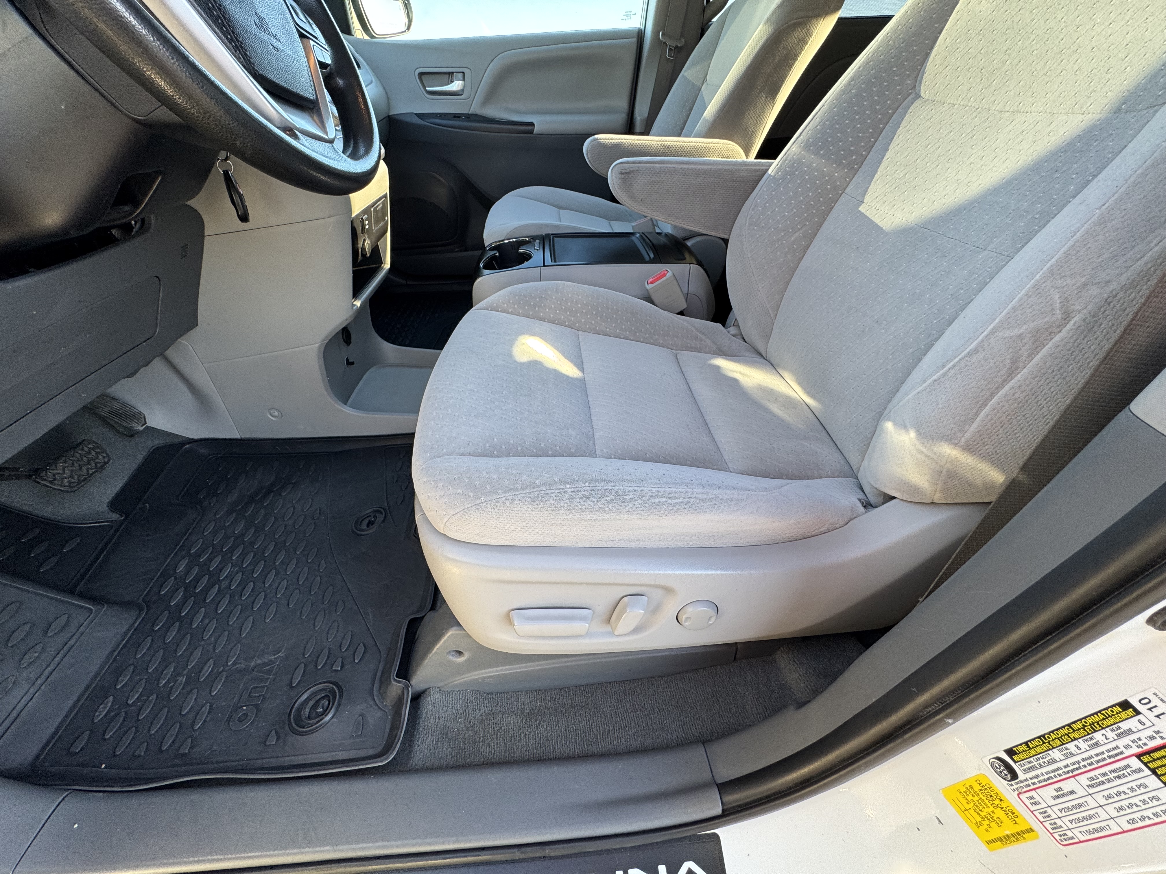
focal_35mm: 14
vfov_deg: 85.7
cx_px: 583
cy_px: 437
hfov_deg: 102.1
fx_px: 472
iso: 80
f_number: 2.2
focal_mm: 2.22
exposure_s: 1/99
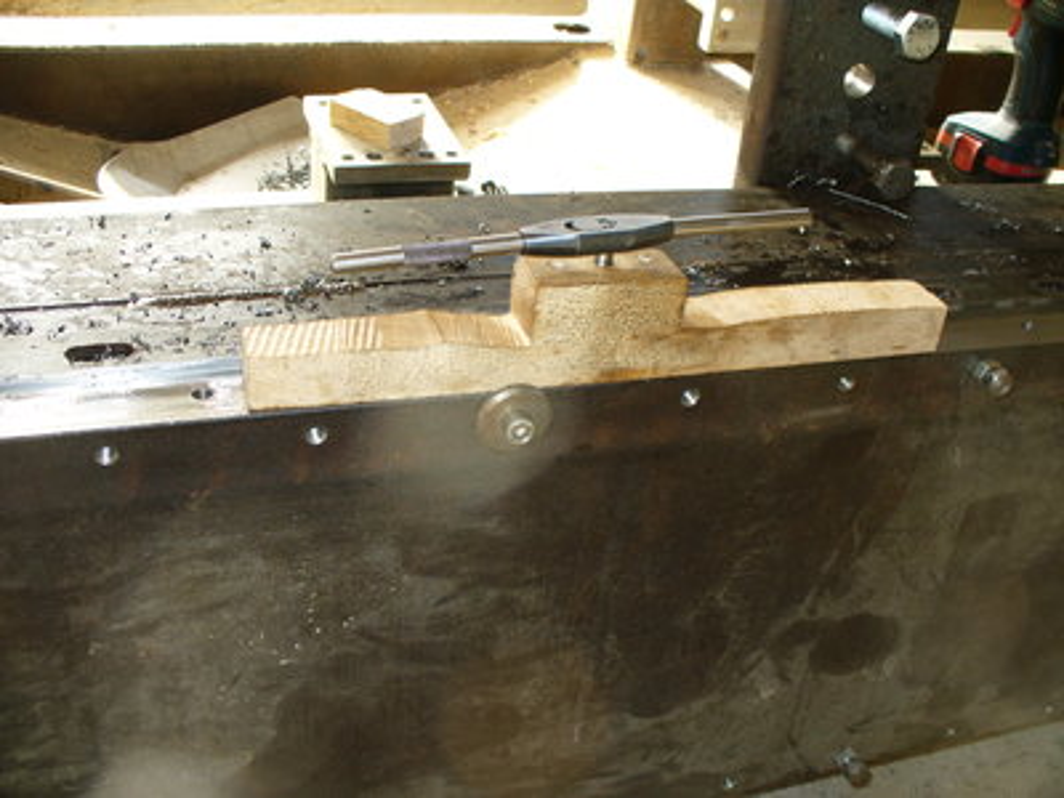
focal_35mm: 37
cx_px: 532
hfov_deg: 50.1
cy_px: 399
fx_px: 1137
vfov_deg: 38.7
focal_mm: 6.1
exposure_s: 1/25
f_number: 2.8
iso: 80
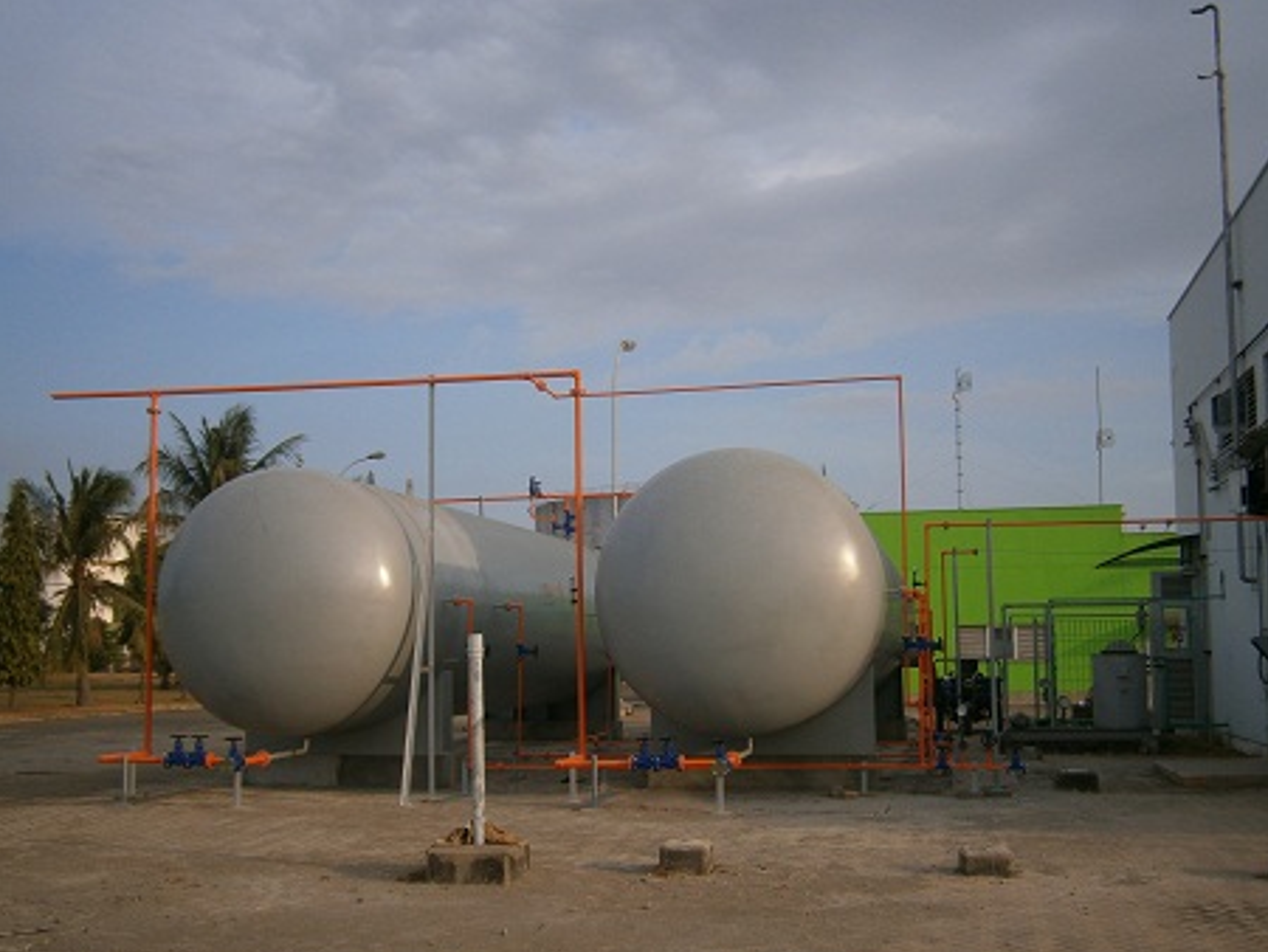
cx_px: 648
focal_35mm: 40
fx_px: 1466
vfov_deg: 36.0
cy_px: 525
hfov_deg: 46.8
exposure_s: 1/640
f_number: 3.1
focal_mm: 6.4
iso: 80
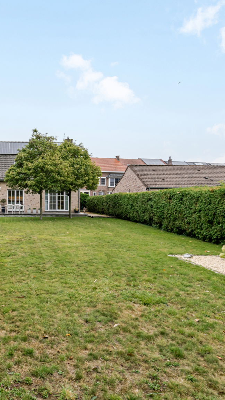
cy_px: 199
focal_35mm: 26
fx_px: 276
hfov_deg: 41.1
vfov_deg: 71.9
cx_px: 24
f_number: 11
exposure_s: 1/200
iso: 800
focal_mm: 16
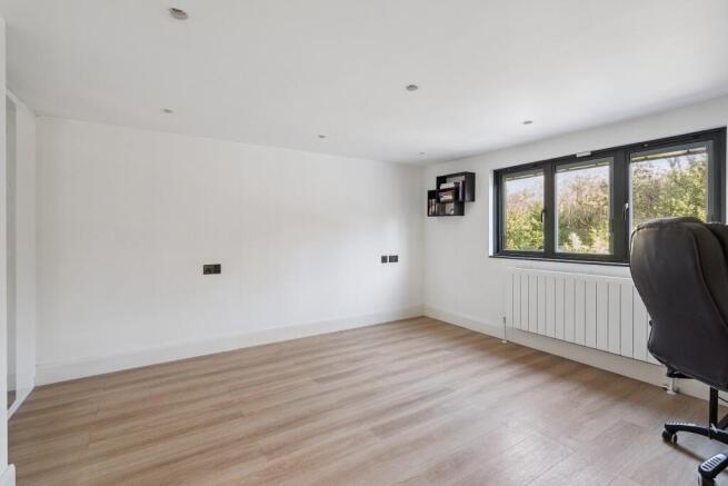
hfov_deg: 96.7
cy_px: 243
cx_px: 364
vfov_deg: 73.8
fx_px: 324
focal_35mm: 16
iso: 320
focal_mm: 16
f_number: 5.6
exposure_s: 1/5
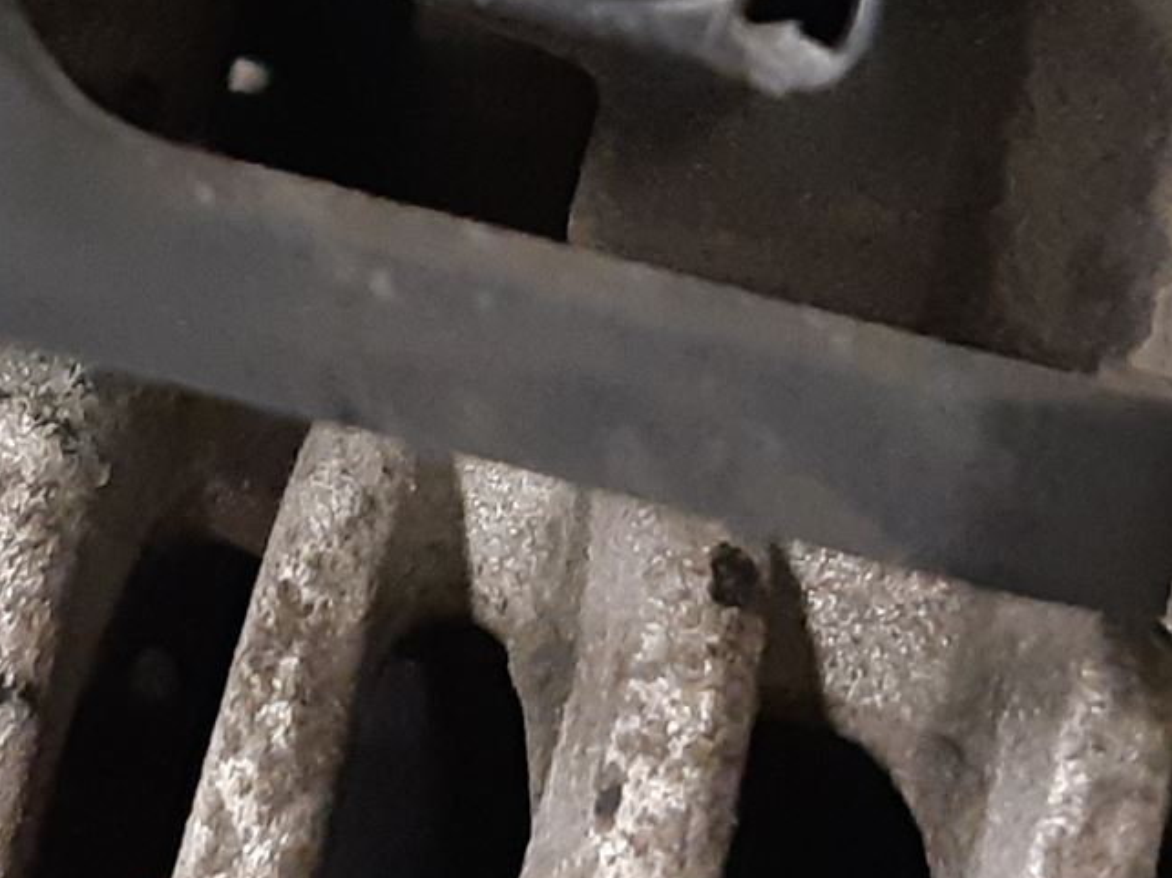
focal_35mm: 83
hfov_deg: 23.5
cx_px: 449
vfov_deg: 17.1
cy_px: -126
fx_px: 2809
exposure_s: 1/50
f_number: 1.7
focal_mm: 3.93
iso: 320
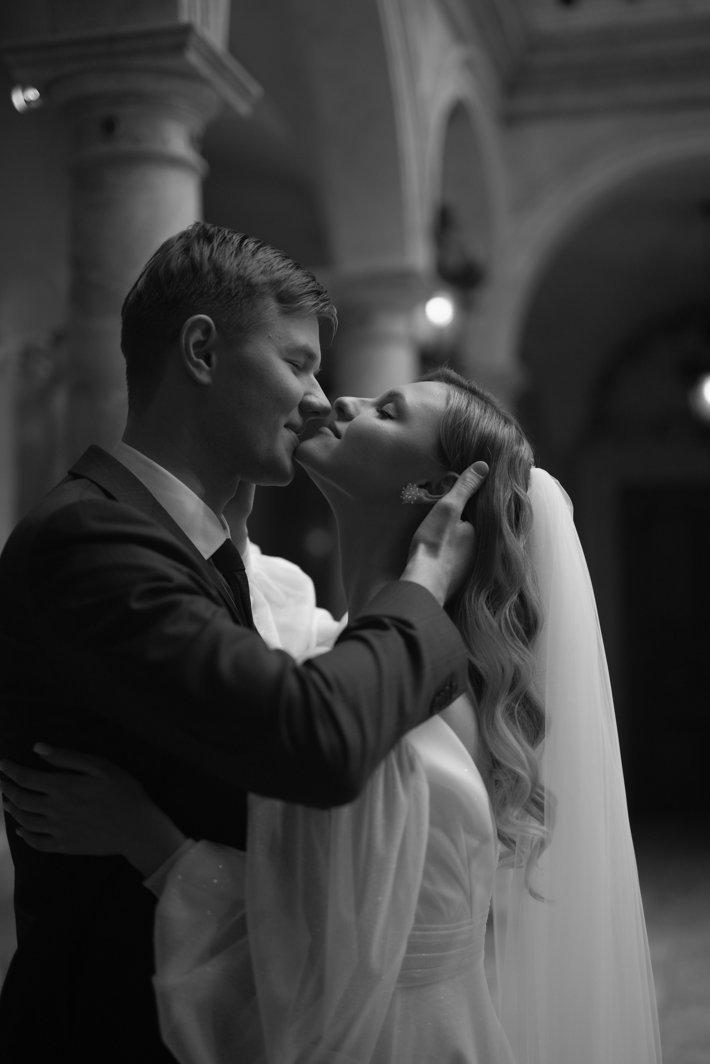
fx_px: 1479
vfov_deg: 39.6
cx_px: 355
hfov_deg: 27.0
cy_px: 532
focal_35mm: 50
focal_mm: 50
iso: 320
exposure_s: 1/320
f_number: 1.4
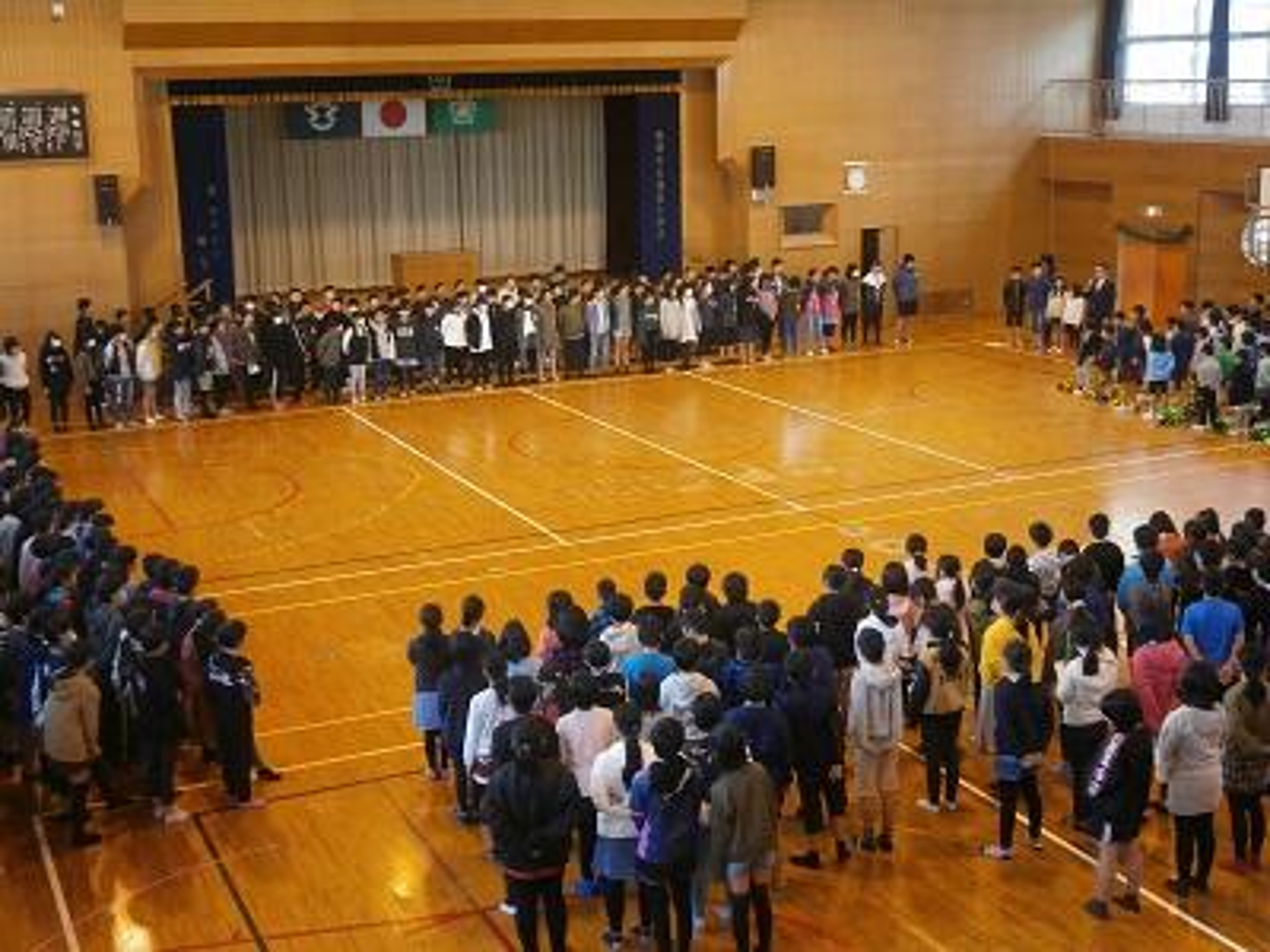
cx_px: 635
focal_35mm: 47
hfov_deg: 40.4
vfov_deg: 30.9
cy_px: 476
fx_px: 1724
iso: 200
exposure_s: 1/25
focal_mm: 8.3
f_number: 3.4
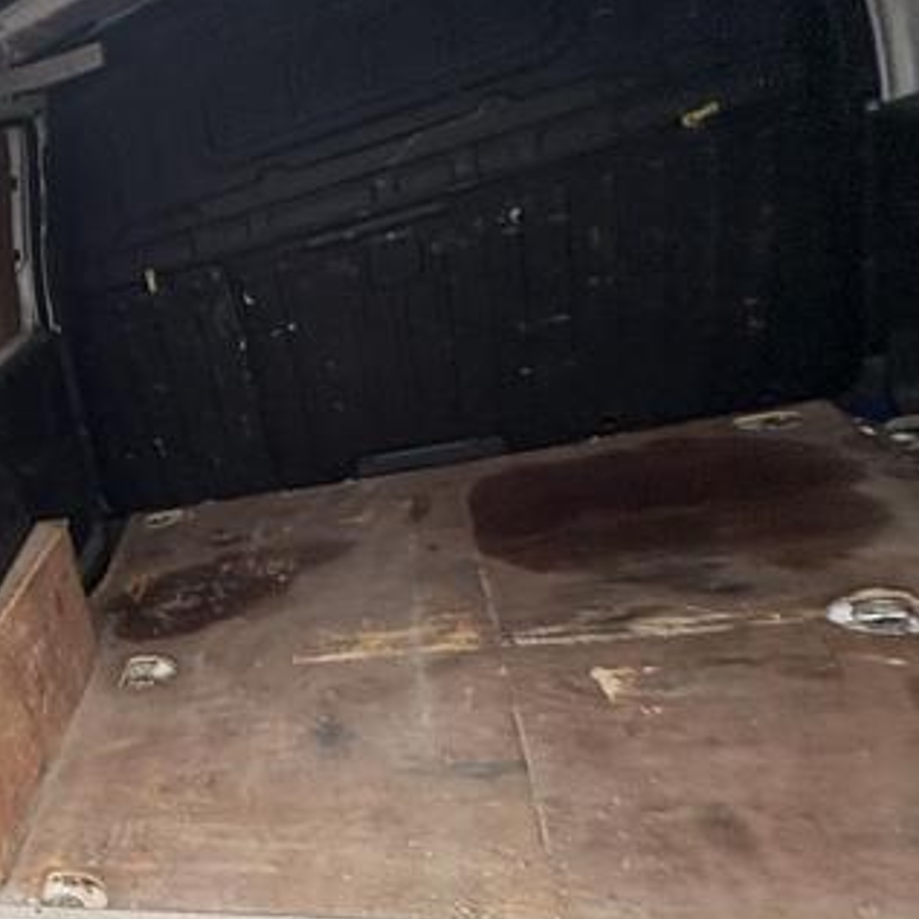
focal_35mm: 35
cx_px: -287
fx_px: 1051
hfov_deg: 33.7
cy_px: 620
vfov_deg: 46.4
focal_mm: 2.22
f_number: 2.2
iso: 100
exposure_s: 1/99
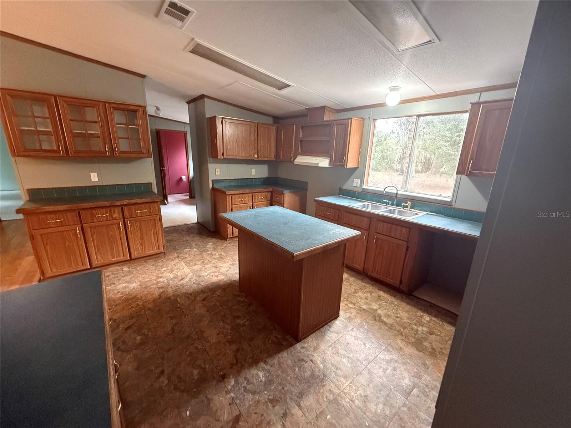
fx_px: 231
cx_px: 286
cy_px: 214
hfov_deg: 102.1
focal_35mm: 14
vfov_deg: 85.7
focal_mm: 2.22
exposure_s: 1/60
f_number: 2.2
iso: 1000
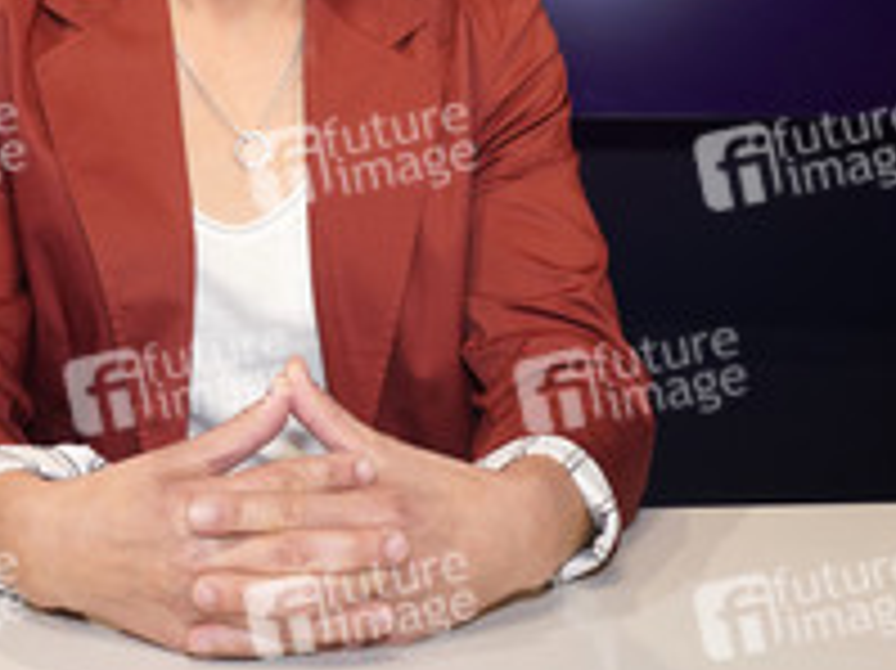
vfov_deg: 19.5
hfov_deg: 26.1
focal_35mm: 74
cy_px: 45
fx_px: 1914
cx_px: 241
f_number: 5.6
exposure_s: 1/125
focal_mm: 34
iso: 2000
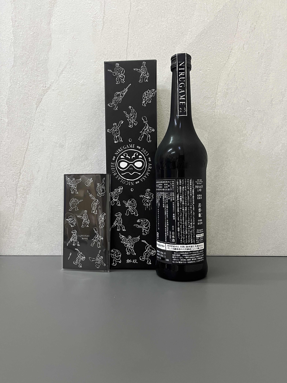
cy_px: 192
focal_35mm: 26
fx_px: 287
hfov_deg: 53.1
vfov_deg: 67.3
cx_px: 144
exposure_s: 1/50
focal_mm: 5.1
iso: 250
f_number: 1.6
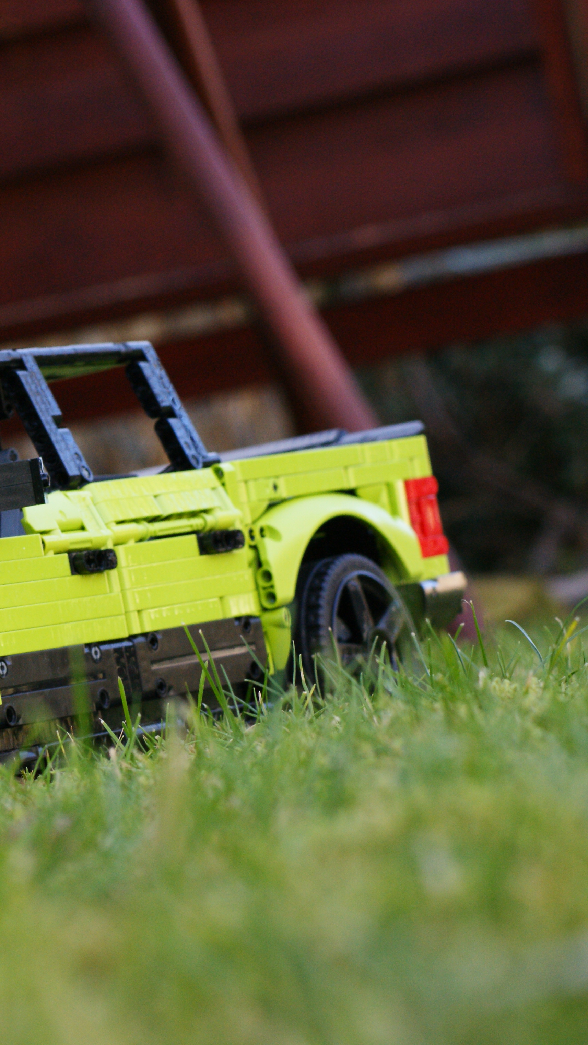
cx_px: -132
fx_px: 3936
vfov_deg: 15.1
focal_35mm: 142
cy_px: 522
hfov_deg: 8.4
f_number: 7.1
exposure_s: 1/200
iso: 400
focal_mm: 60
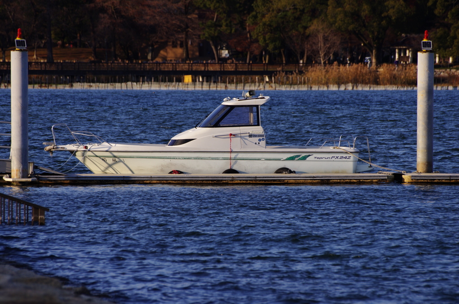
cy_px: 152
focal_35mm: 450
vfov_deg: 3.0
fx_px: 5725
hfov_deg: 4.6
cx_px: 230
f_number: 6.3
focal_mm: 300
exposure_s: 1/500
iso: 250
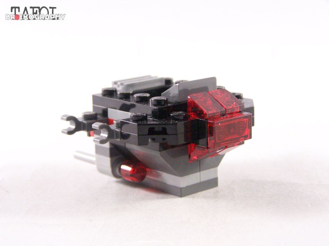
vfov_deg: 18.0
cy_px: 123
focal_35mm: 82
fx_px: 779
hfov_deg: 23.8
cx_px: 164
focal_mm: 13.7
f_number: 3.2
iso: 400
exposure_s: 1/60
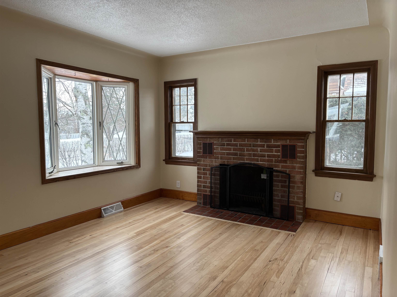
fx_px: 298
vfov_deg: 53.1
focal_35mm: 26
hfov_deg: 67.3
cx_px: 198
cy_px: 148
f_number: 1.6
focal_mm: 5.96
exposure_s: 1/121
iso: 80
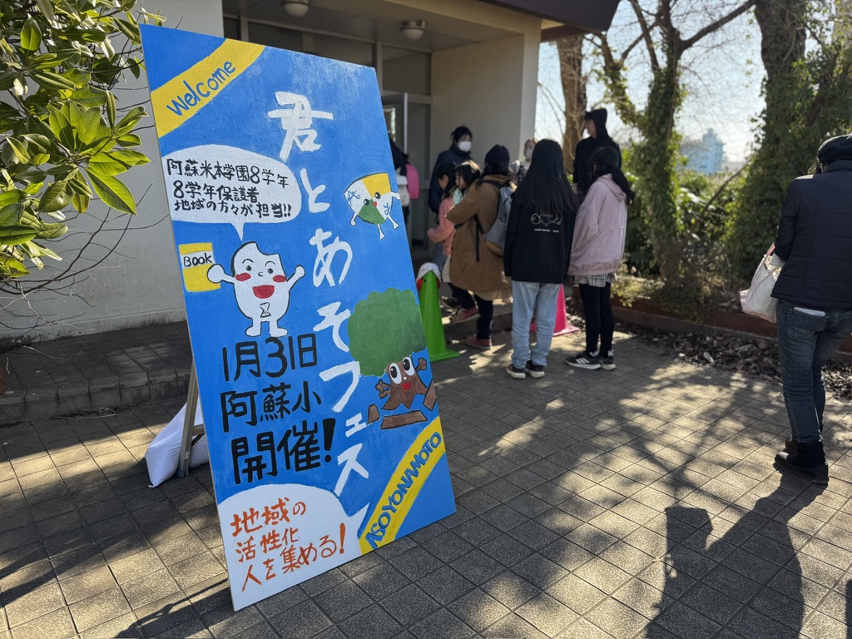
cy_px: 320
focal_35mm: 24
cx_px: 426
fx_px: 591
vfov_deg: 56.8
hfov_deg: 71.6
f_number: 1.78
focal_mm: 6.76
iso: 80
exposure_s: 1/832
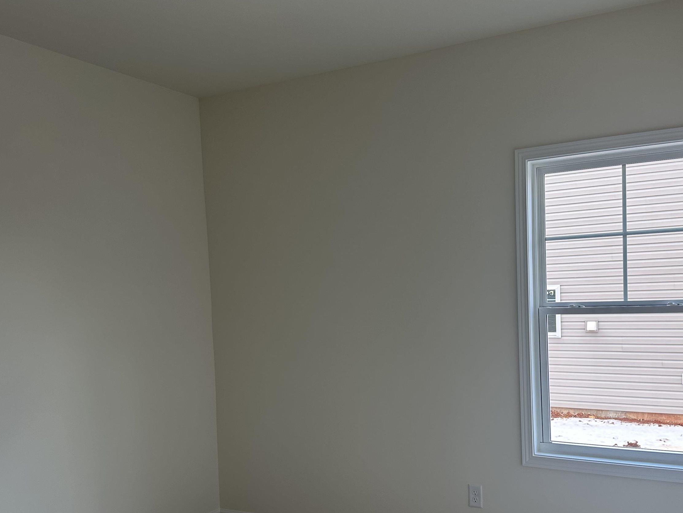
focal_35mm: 33
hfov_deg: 54.9
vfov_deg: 42.7
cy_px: 313
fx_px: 651
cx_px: 412
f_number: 1.78
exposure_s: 1/137
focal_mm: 6.86
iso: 64
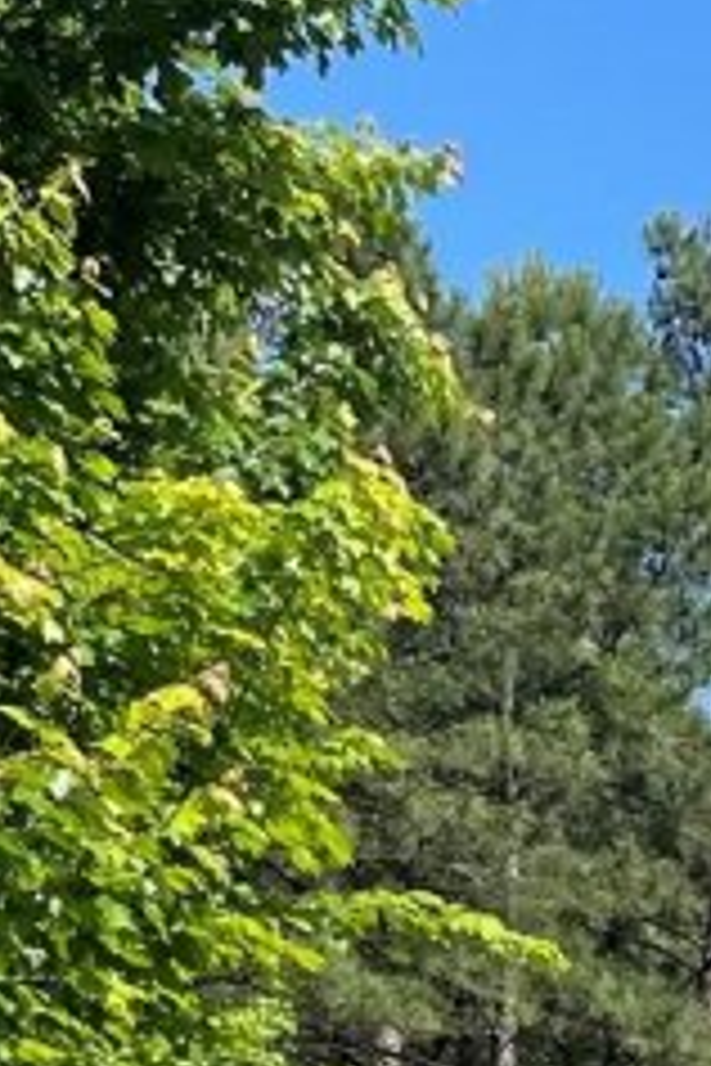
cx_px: 2552
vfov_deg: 14.1
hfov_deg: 7.8
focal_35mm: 137
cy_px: 1552
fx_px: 4058
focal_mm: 5.1
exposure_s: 1/2660
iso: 32
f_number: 1.6
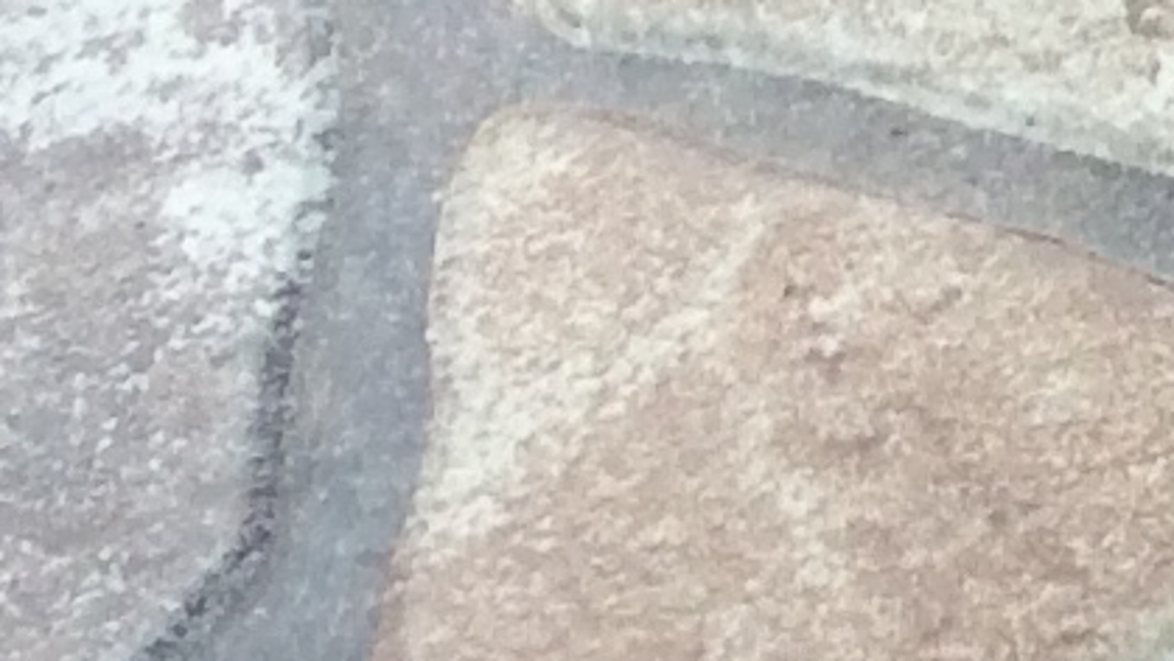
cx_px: 3528
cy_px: -2187
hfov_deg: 7.6
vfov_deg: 4.5
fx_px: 7660
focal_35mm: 246
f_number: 2.2
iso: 32
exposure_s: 1/311
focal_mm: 4.15
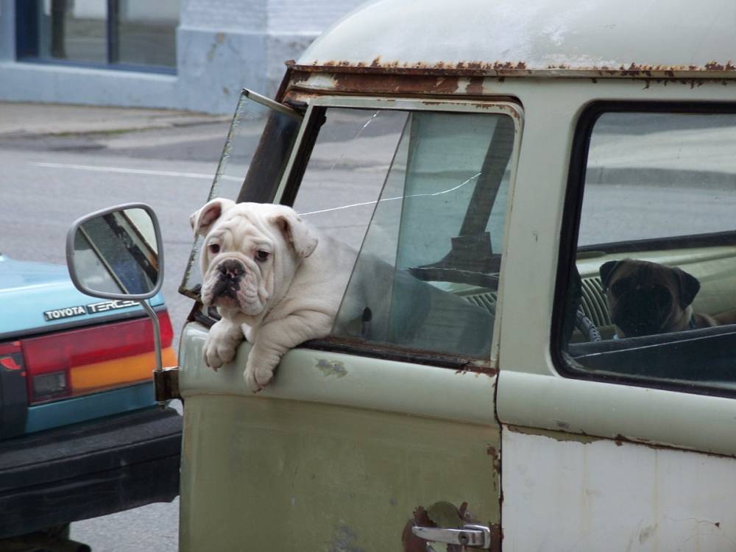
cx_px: 368
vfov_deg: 8.0
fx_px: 3933
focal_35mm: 185
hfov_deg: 10.7
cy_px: 276
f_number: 4.4
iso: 80
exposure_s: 1/200
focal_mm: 38.8
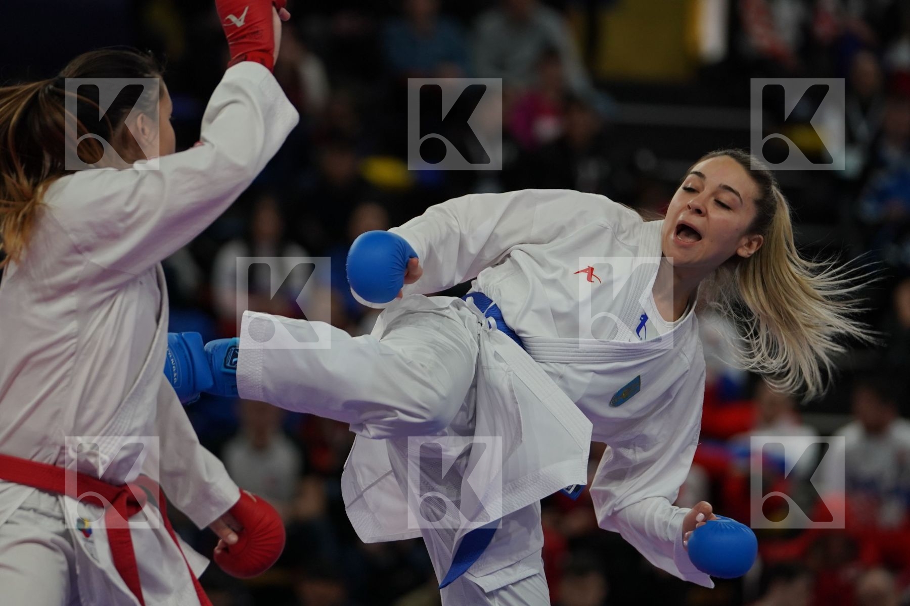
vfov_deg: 5.4
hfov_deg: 8.0
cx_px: 455
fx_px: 6471
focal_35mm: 256
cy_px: 303
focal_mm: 171
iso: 1000
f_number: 2.8
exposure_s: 1/1000
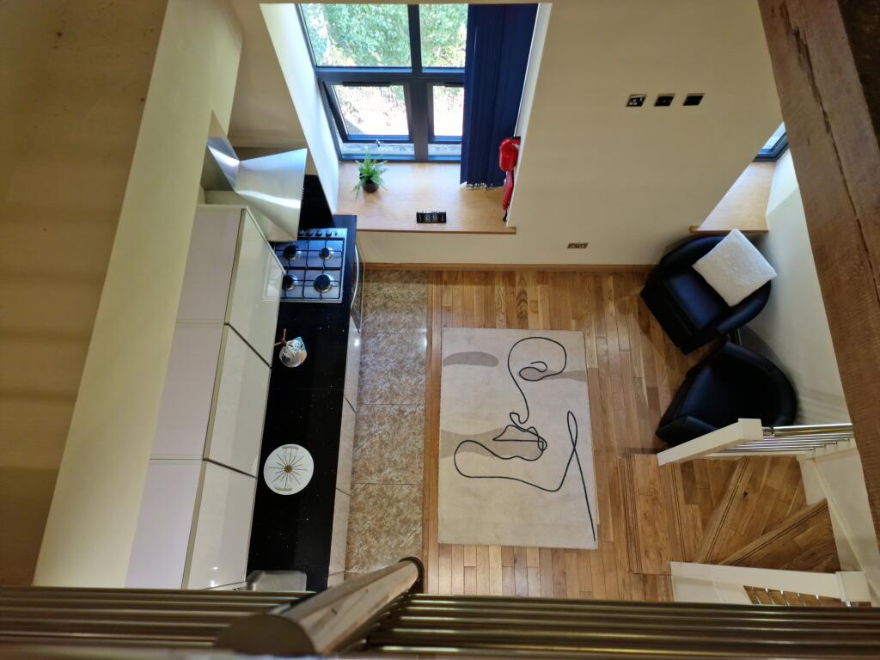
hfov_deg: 73.9
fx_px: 585
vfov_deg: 58.9
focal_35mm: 23
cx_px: 440
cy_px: 330
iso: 100
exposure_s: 1/50
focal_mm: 6.4
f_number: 1.8
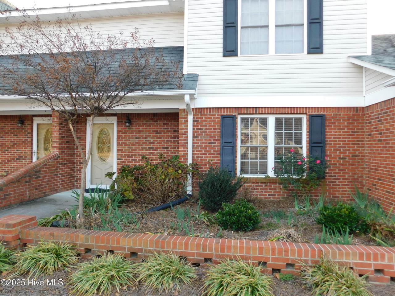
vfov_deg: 58.9
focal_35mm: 23
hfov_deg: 73.9
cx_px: 198
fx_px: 262
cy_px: 148
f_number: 3
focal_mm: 4
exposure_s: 1/100
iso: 125
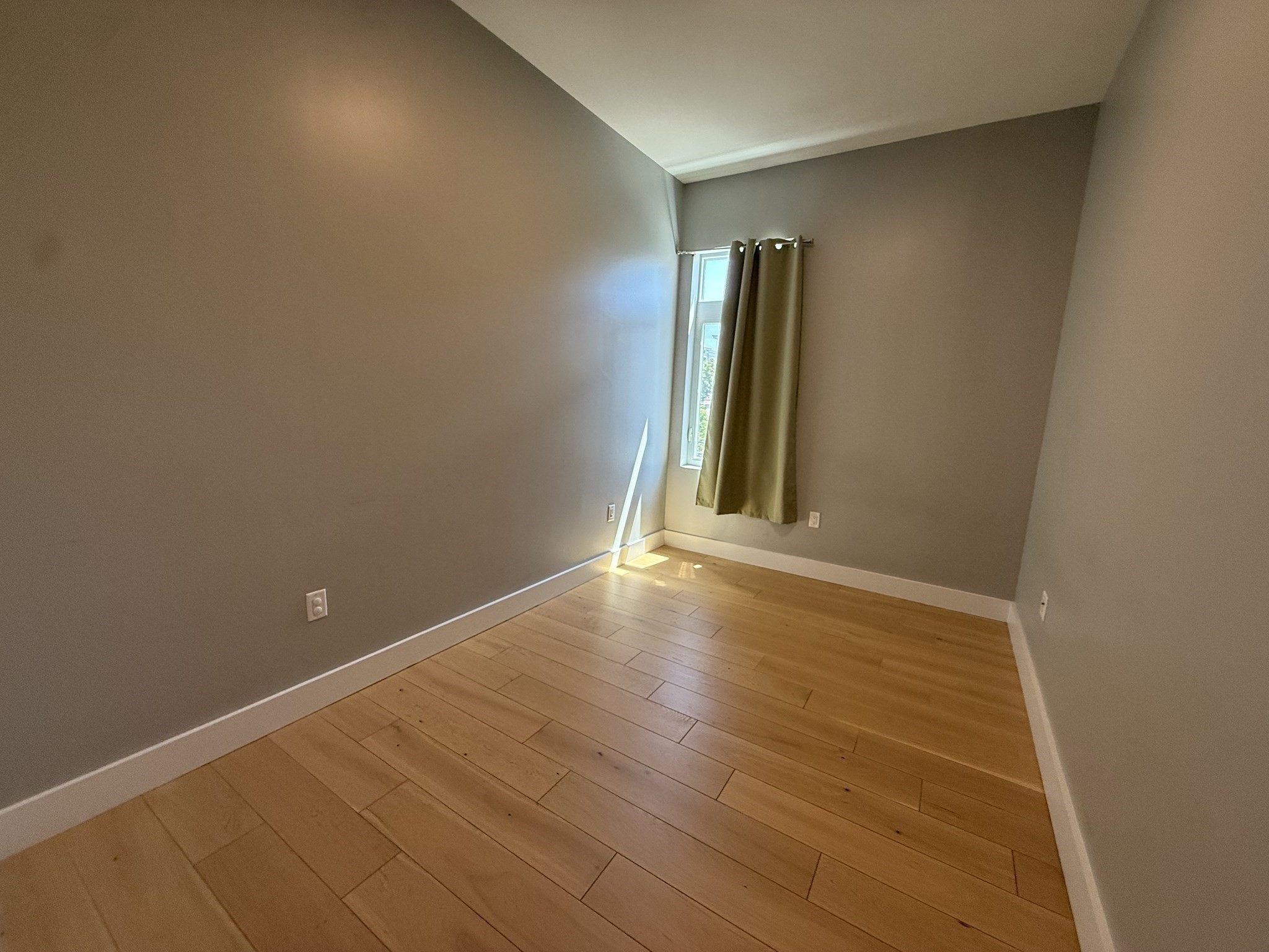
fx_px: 513
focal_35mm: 14
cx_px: 634
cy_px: 476
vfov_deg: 85.7
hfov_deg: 102.1
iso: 200
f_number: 2.2
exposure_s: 1/120
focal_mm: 2.22
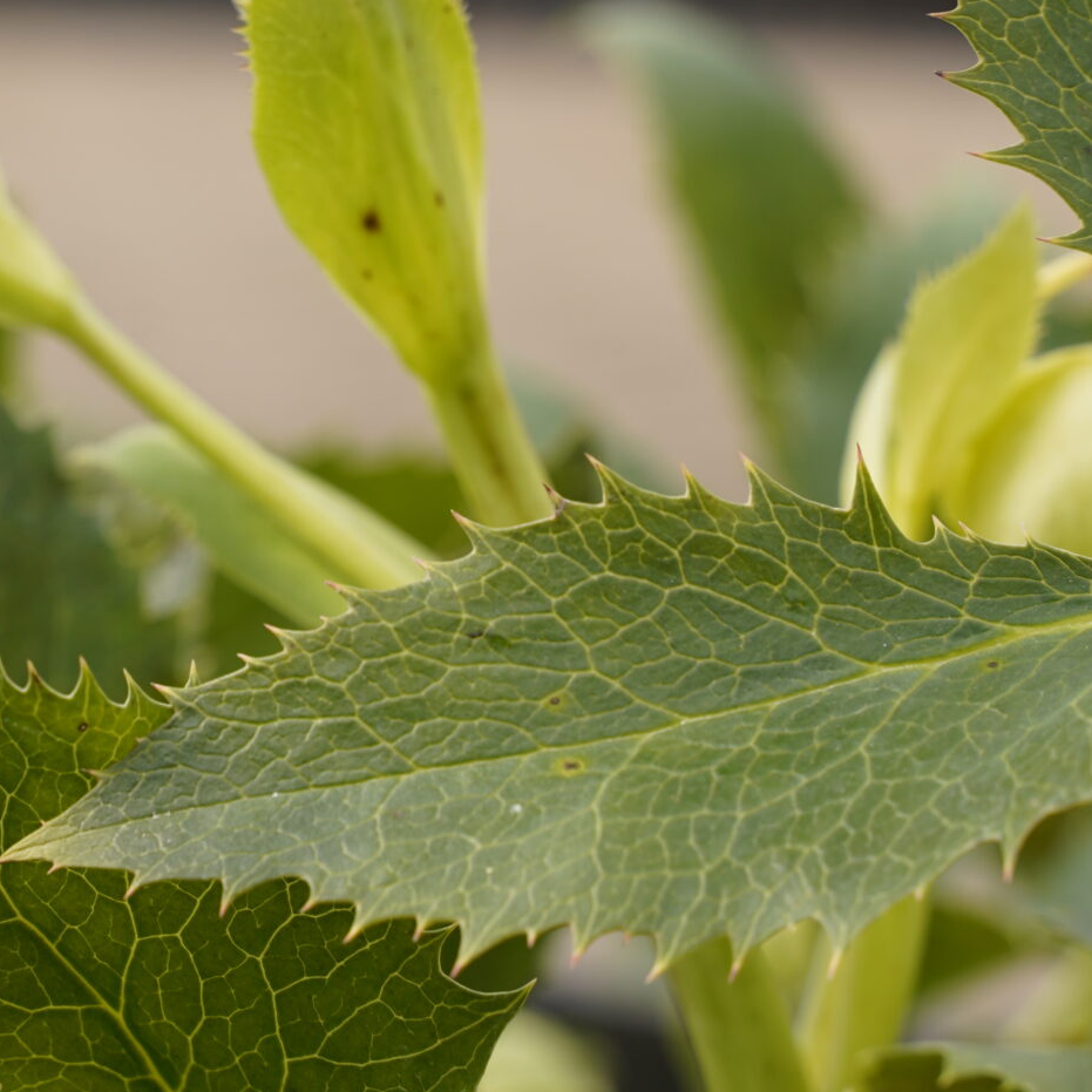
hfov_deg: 10.5
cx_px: 186
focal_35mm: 166
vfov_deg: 10.5
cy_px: 209
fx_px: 5925
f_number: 7.1
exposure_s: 1/125
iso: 100
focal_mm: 71
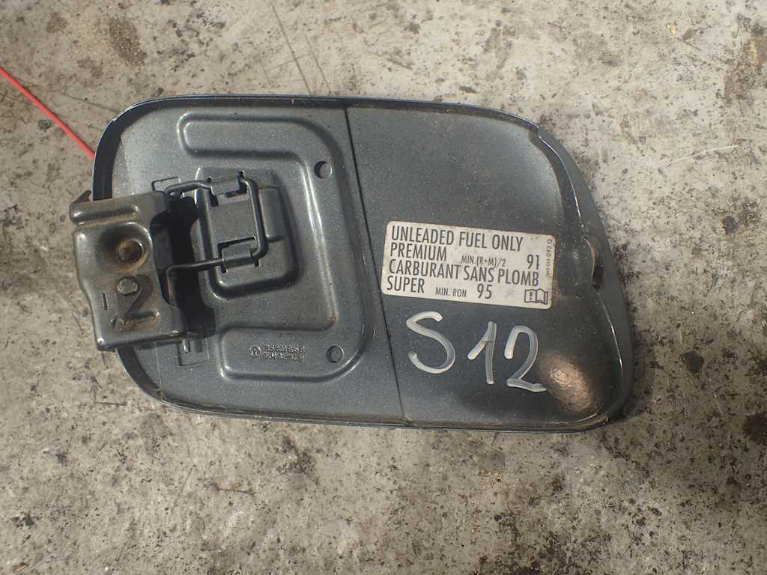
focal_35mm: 30
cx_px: 384
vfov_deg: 46.8
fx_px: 665
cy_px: 288
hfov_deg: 60.0
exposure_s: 1/160
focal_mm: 5.5
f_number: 2.3
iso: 100
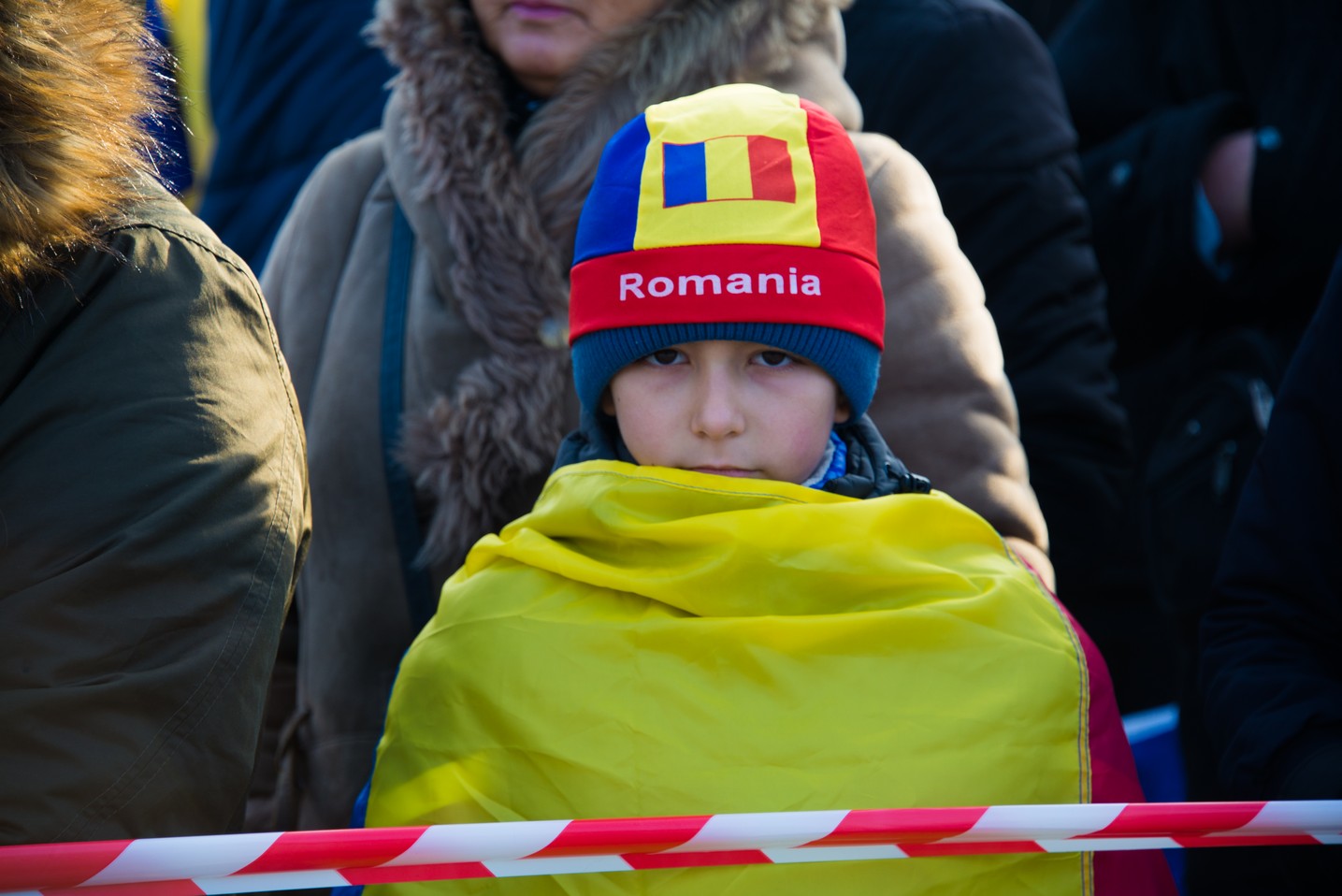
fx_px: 7085
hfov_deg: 10.8
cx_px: 671
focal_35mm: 190
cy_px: 448
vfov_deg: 7.2
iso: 100
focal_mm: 190
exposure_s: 1/160
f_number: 6.3
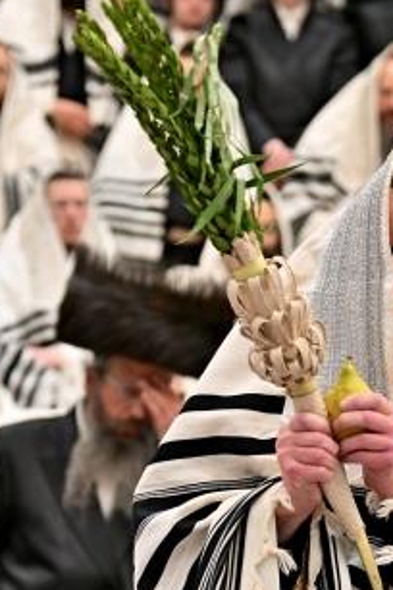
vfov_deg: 7.7
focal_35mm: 268
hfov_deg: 5.1
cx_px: 305
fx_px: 4388
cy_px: 569
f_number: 2.8
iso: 250
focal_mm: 80
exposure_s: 1/320
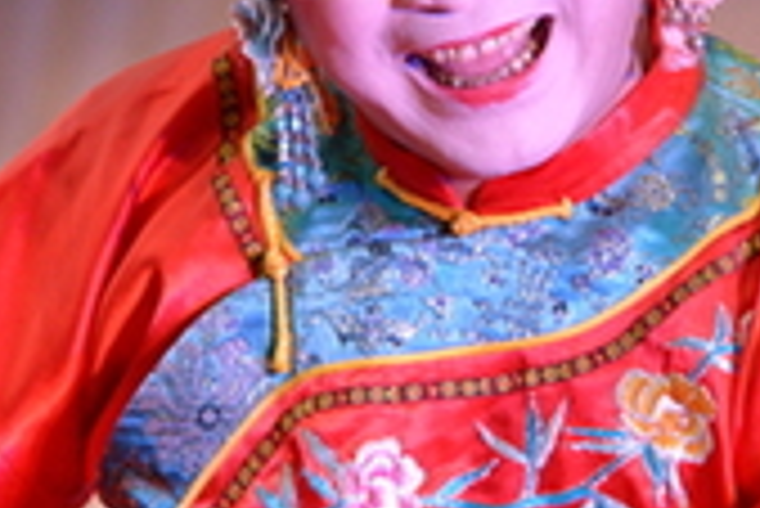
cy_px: 169
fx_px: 19671
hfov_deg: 2.2
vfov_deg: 1.5
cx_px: 358
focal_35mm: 931
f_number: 5.6
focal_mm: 300
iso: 2200
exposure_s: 1/320
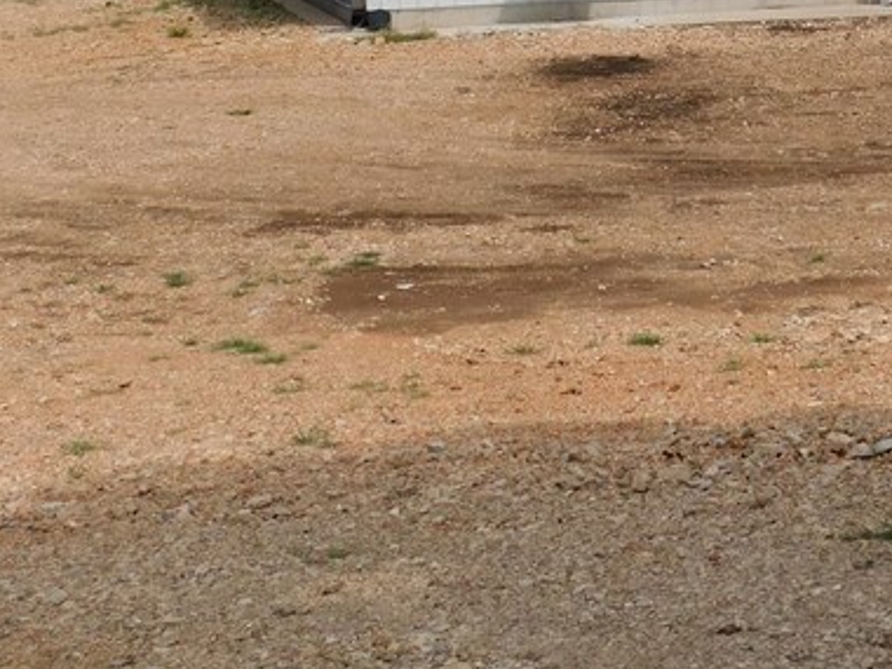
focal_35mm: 97
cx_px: 599
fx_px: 2500
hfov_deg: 20.2
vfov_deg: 14.7
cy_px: -174
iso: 125
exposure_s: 1/640
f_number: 7
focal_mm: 6.3
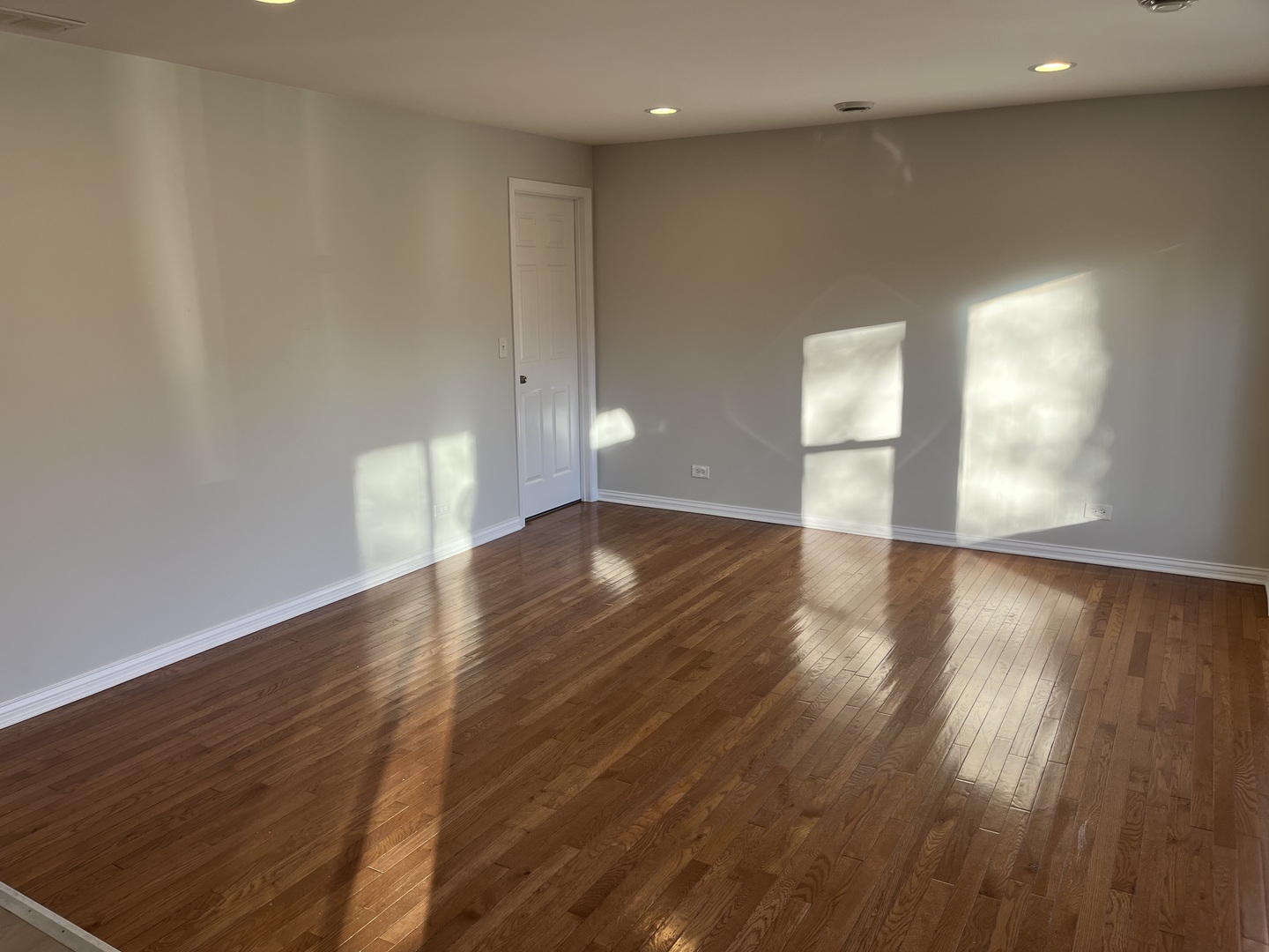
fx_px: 953
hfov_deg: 67.3
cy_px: 476
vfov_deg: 53.1
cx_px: 634
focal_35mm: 26
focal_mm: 5.1
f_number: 1.6
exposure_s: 1/221
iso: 40
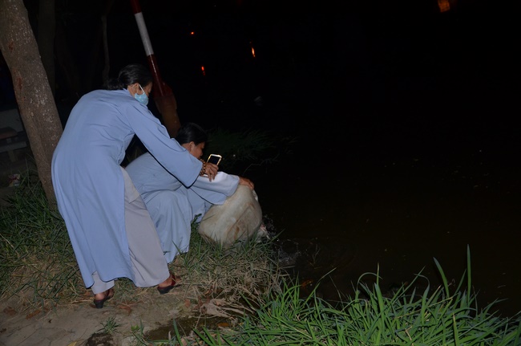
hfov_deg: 57.3
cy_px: 173
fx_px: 477
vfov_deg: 39.8
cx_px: 260
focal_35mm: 33
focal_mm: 22
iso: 640
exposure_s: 1/60
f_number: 4.5
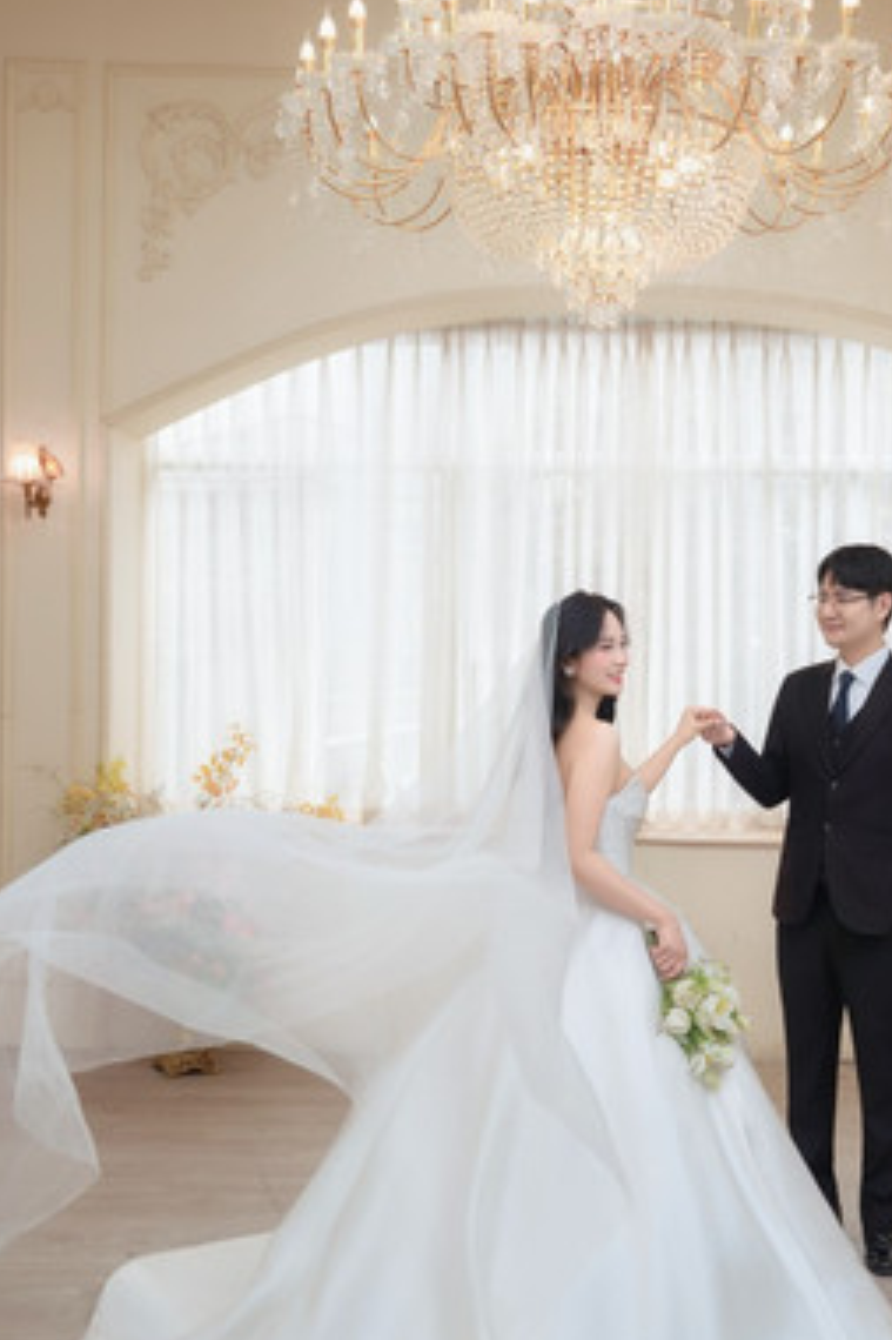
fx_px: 1745
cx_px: 559
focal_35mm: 47
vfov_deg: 41.9
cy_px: 769
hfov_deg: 28.6
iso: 320
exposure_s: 1/100
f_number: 3.5
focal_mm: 35.7
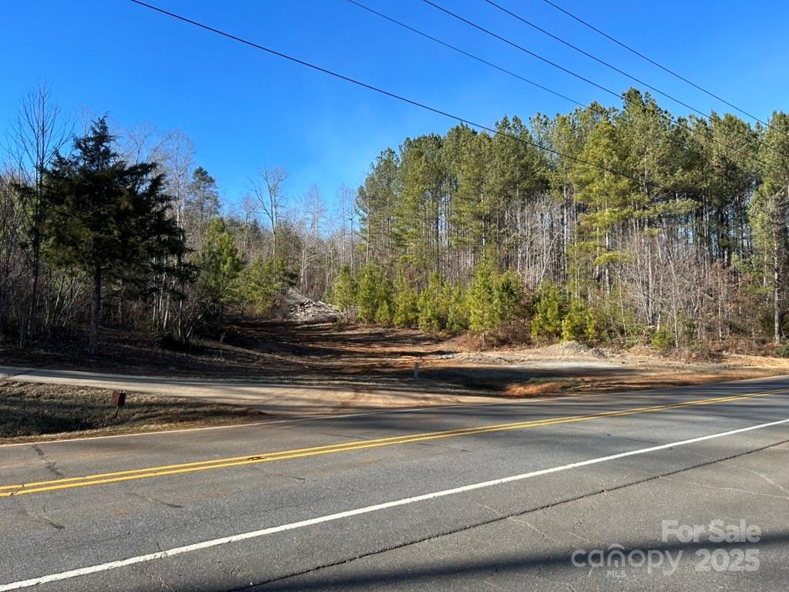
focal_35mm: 26
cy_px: 296
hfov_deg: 67.3
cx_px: 394
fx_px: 593
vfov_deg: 53.1
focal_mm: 5.7
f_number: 1.5
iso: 50
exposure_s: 1/1869
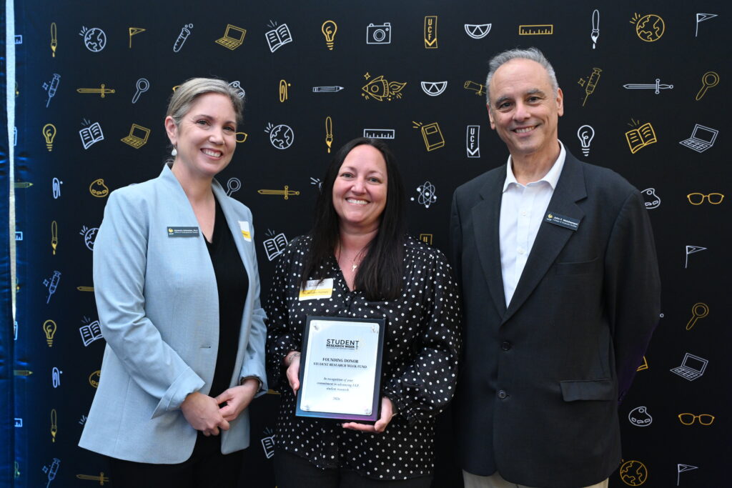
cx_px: 366
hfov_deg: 47.4
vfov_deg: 32.6
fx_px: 834
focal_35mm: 41
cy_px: 244
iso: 3200
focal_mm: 41
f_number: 4.5
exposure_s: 1/200
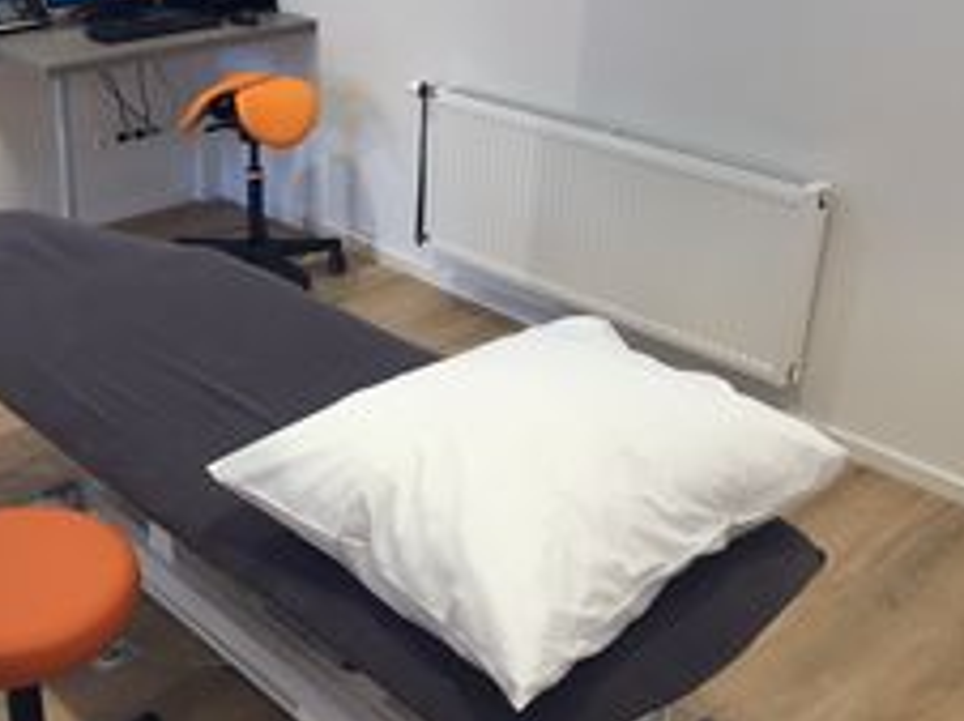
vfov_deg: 32.1
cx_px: 367
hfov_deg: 41.8
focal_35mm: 45
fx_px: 1252
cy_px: 335
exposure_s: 1/33
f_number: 2.2
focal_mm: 4.15
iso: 32
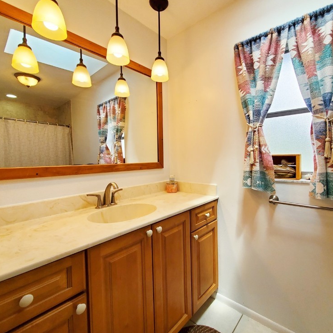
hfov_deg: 87.1
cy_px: 162
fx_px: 174
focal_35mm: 16
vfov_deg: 87.4
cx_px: 184
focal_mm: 1.8
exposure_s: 1/60
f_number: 2.2
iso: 50
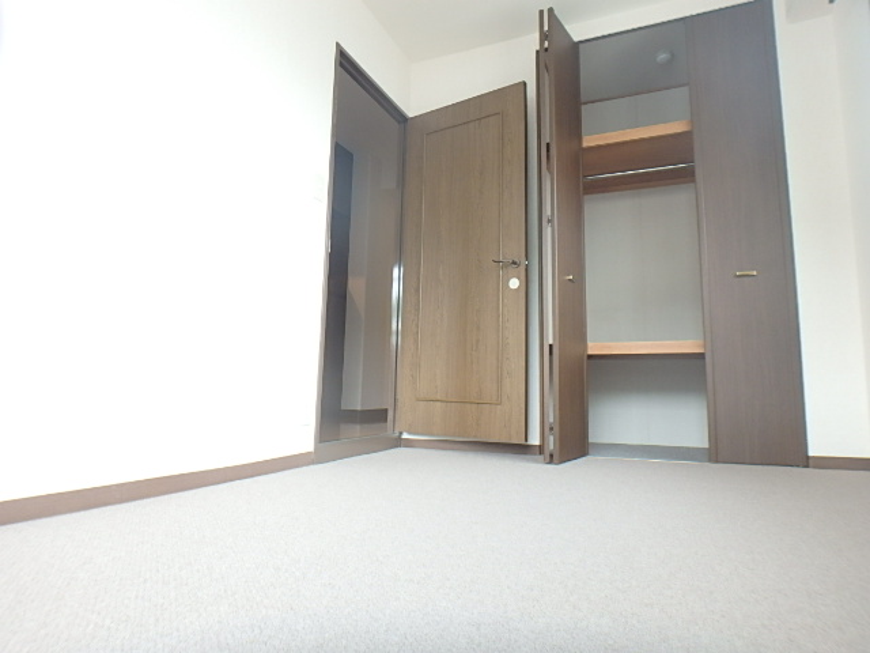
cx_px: 435
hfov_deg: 79.0
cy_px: 326
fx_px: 528
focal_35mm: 21
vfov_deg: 63.4
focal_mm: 3.7
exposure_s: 1/40
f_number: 3.5
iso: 200
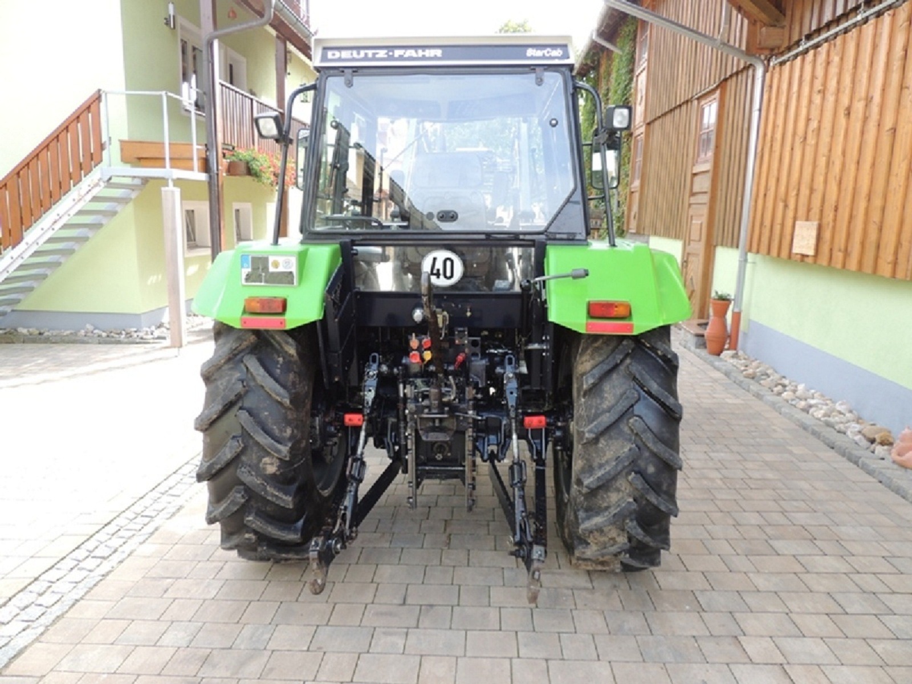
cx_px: 456
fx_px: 632
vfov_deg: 56.8
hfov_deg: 71.6
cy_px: 342
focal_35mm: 24
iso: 100
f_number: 3
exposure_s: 1/125
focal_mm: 4.3
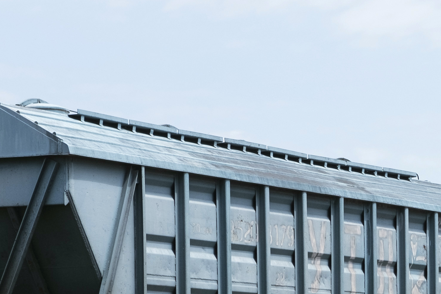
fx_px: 2560
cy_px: 408
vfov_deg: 6.5
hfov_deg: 9.6
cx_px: 626
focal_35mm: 209
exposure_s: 1/1600
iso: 200
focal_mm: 35
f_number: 4
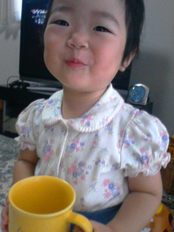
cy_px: 116
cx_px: 87
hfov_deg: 48.2
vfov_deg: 61.7
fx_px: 194
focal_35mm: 29
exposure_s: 1/23.8
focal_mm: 1.5
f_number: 2.8
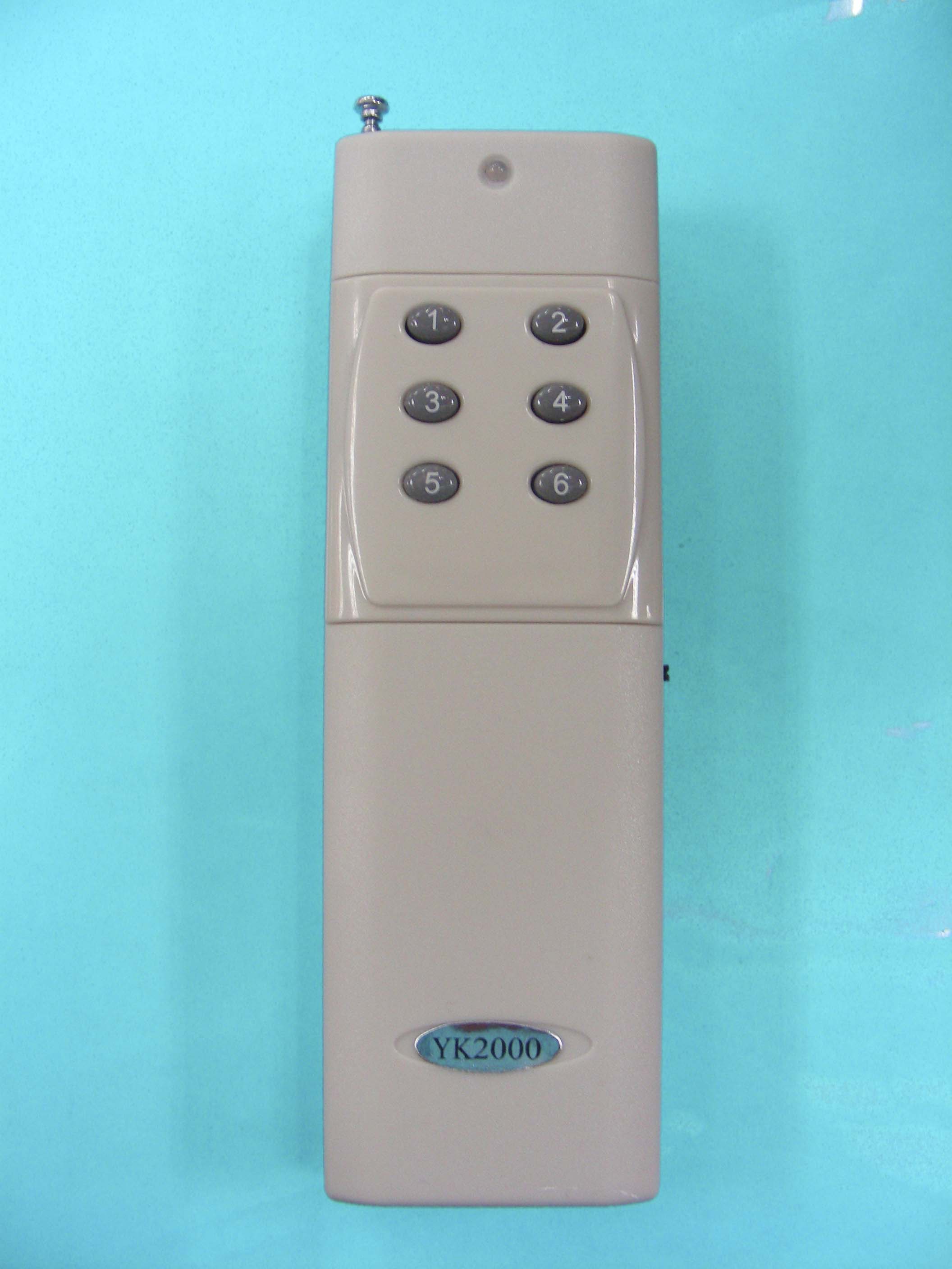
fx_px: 1393
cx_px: 476
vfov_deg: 49.0
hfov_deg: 37.7
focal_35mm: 38
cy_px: 634
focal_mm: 6.3
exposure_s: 1/9.1
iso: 200
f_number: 3.5
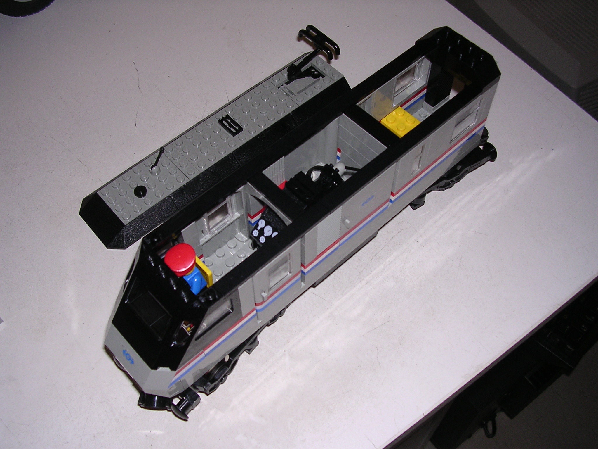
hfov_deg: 49.0
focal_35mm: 38
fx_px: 656
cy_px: 224
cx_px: 299
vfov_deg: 37.7
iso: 100
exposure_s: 1/60.1
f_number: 2.8
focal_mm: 5.8
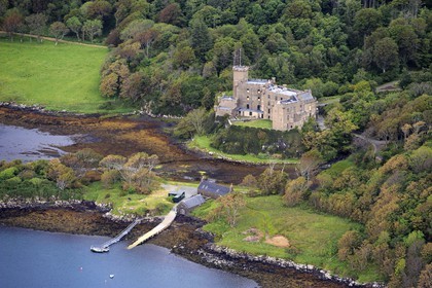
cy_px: 144
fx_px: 2400
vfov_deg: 6.9
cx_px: 216
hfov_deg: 10.3
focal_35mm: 200
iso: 800
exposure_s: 1/640
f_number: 6.3
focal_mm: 200
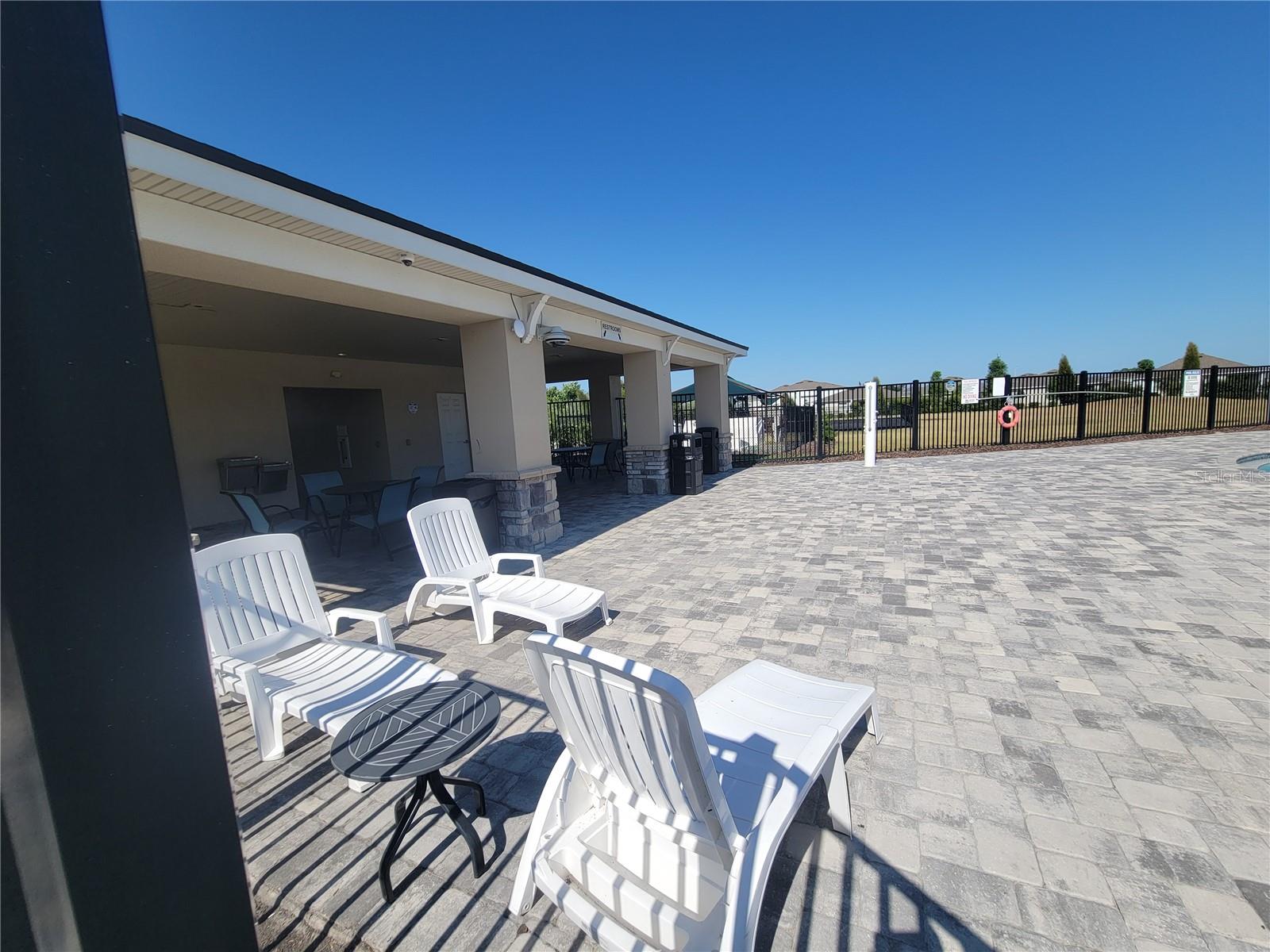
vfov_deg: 89.9
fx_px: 477
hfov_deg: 106.2
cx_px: 635
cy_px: 476
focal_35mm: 13
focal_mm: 2.2
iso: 50
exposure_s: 1/2265
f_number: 2.2
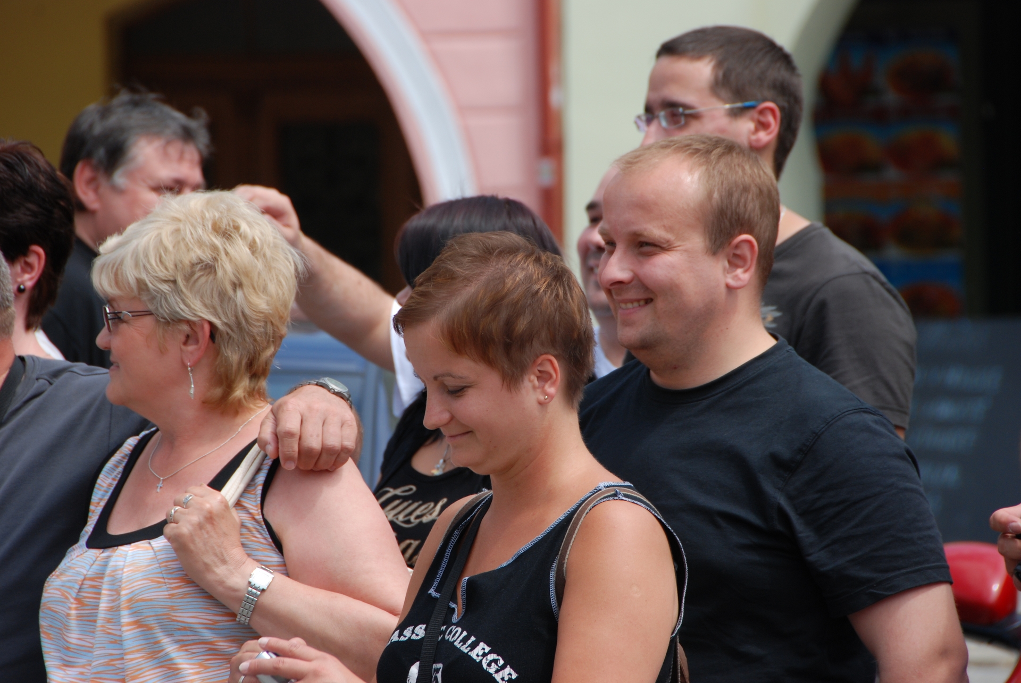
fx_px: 8518
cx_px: 510
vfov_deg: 4.6
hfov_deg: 6.9
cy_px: 342
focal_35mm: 300
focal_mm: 200
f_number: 8
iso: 200
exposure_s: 1/320
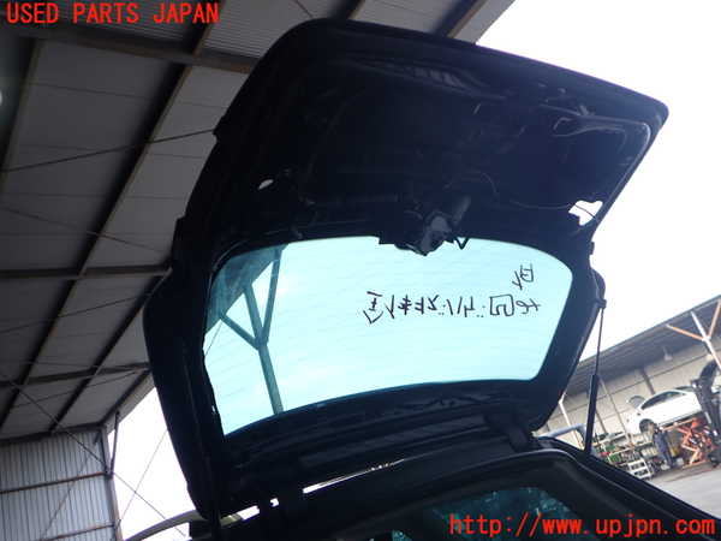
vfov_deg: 46.8
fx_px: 625
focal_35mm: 30
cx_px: 360
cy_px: 270
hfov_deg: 60.0
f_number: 2.3
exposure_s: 1/125
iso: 100
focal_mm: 5.4
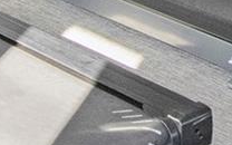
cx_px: 340
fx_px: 892
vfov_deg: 8.9
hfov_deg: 14.0
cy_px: -123
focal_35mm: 141
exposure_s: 1/60
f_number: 13
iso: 800
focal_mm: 12
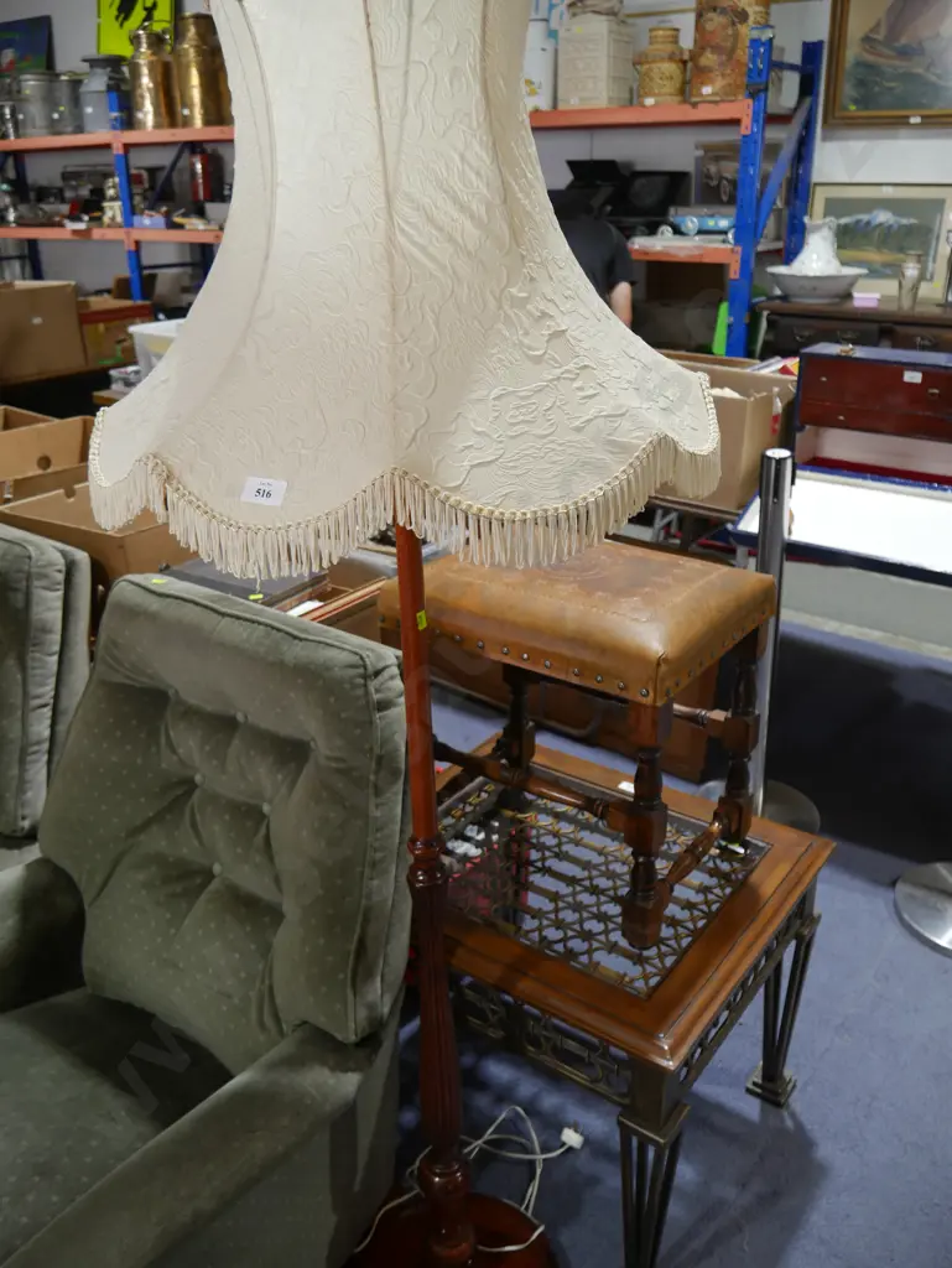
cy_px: 634
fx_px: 1026
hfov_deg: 49.8
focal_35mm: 28
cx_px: 476
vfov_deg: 63.4
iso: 250
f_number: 3.5
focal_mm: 14
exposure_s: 1/60
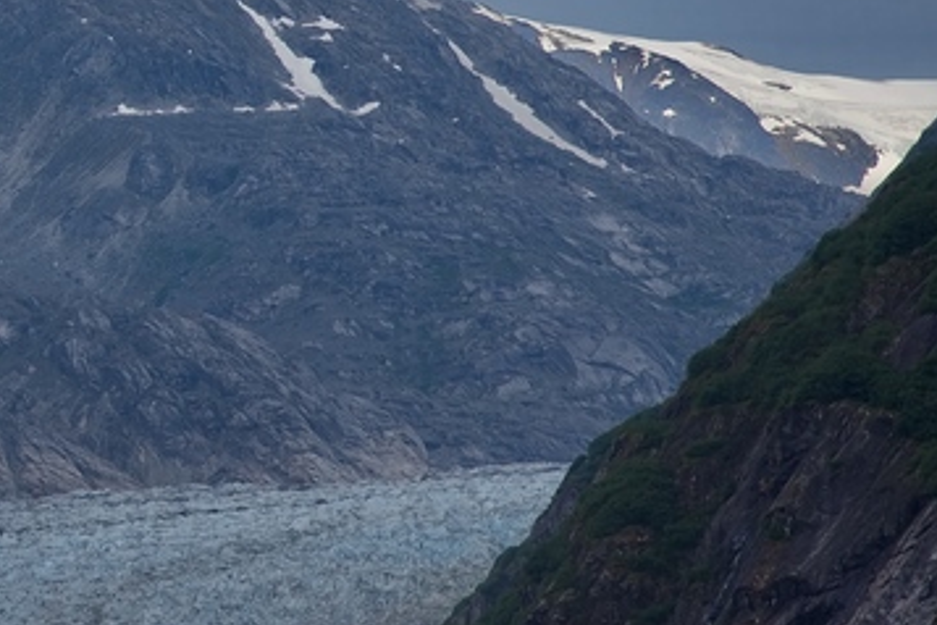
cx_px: -549
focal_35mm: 341
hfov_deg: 6.0
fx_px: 8875
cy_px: 150
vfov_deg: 4.0
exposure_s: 1/250
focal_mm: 95
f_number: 8
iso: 100
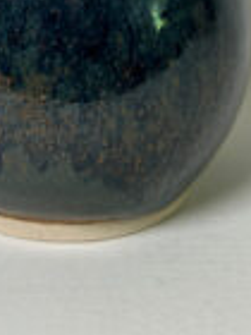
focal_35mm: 137
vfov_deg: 13.9
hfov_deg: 10.8
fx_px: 1325
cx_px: 60
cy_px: -86
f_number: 1.78
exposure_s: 1/119
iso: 80
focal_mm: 6.86
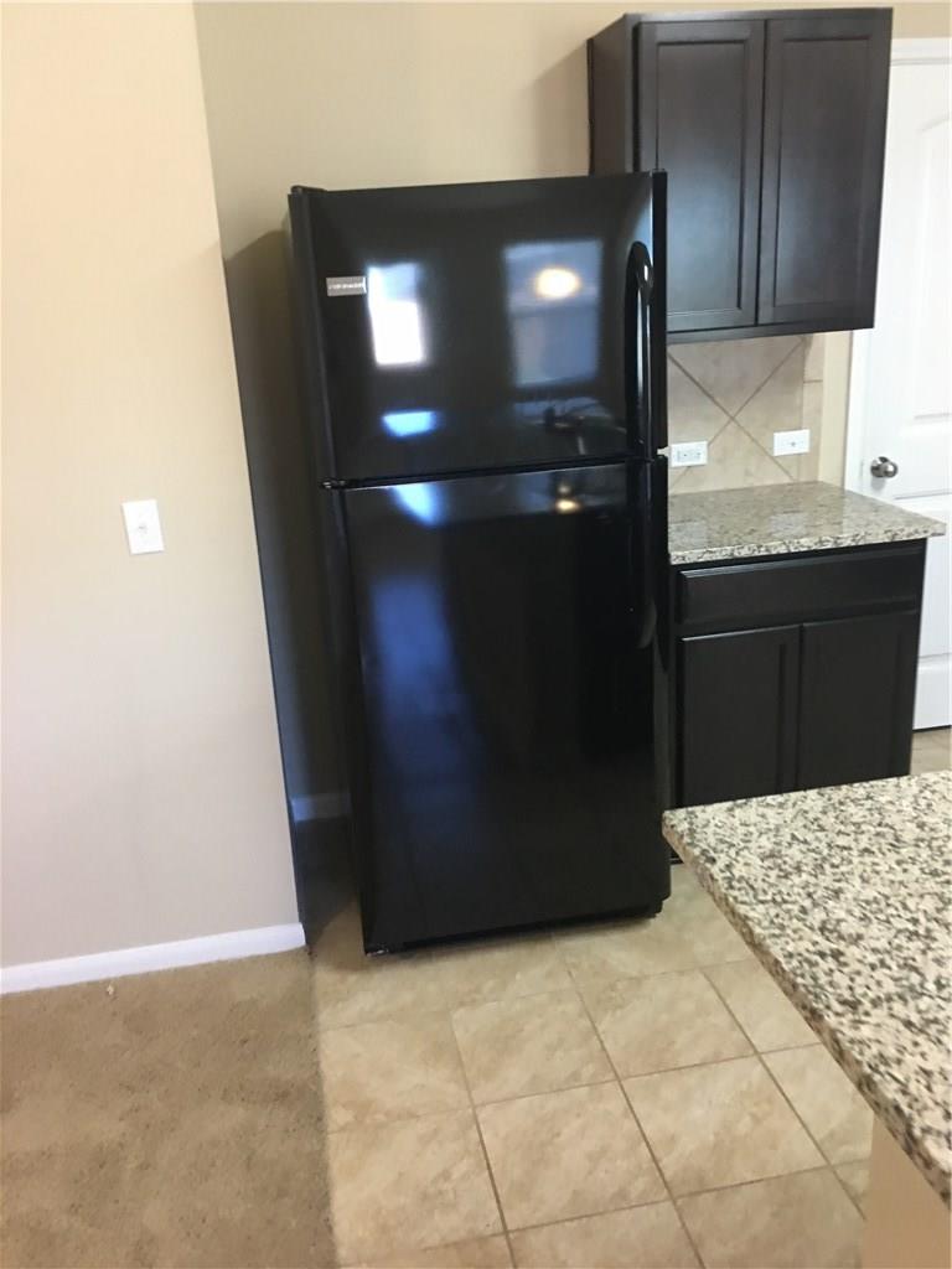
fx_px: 1063
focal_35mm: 29
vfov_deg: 61.7
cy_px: 634
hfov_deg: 48.2
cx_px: 476
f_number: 2.2
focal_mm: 4.15
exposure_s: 1/10
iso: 100
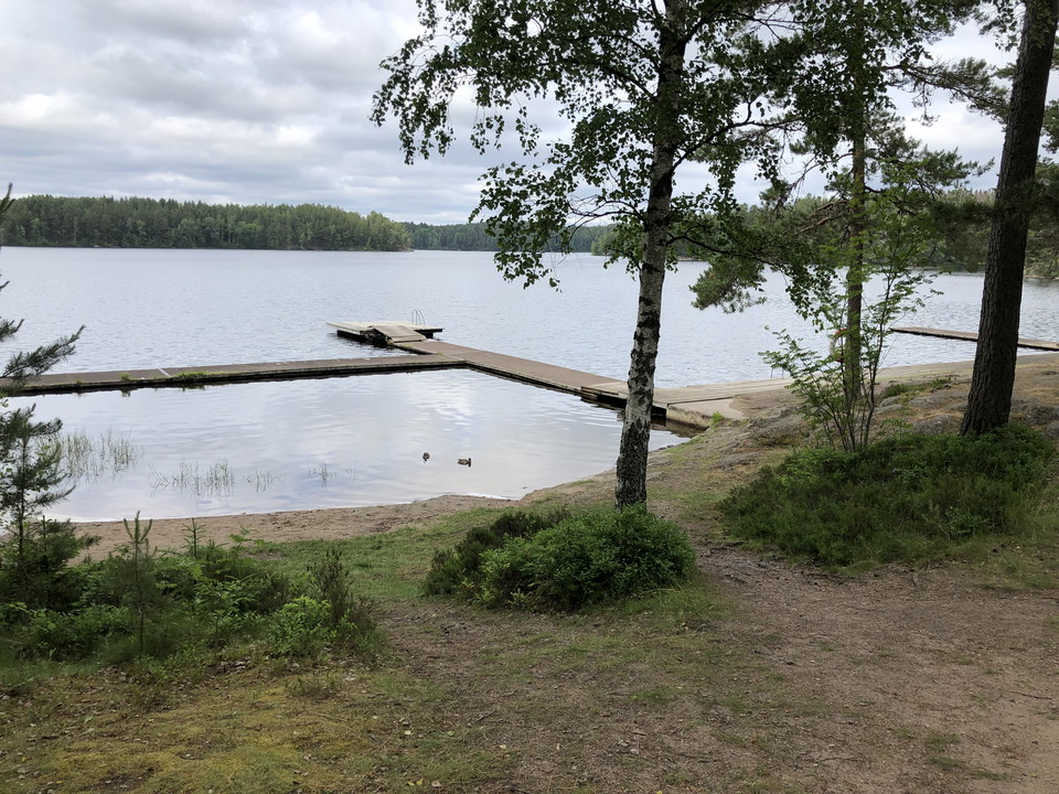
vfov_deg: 49.7
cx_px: 530
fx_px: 857
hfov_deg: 63.4
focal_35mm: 28
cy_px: 397
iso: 20
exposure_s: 1/1548
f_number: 1.8
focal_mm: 3.99
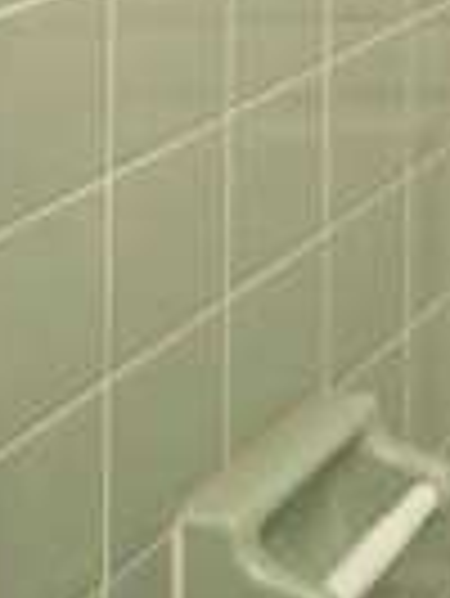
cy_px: -463
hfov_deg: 11.1
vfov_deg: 16.5
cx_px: 1238
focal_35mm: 100
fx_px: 1731
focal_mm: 12
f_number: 4.5
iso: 200
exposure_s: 1/400
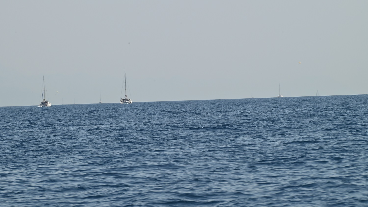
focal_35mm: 315
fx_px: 3074
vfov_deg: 3.9
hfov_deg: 6.9
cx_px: 184
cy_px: 92
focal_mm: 300
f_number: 16
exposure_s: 1/320
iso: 250
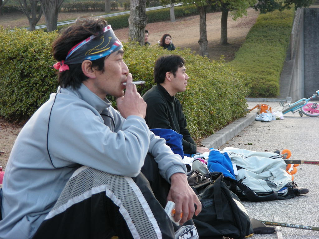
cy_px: 120
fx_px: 1364
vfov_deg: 10.0
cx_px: 160
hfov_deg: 13.3
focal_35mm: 148
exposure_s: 1/59.8
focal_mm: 24.7
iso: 77
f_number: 3.5
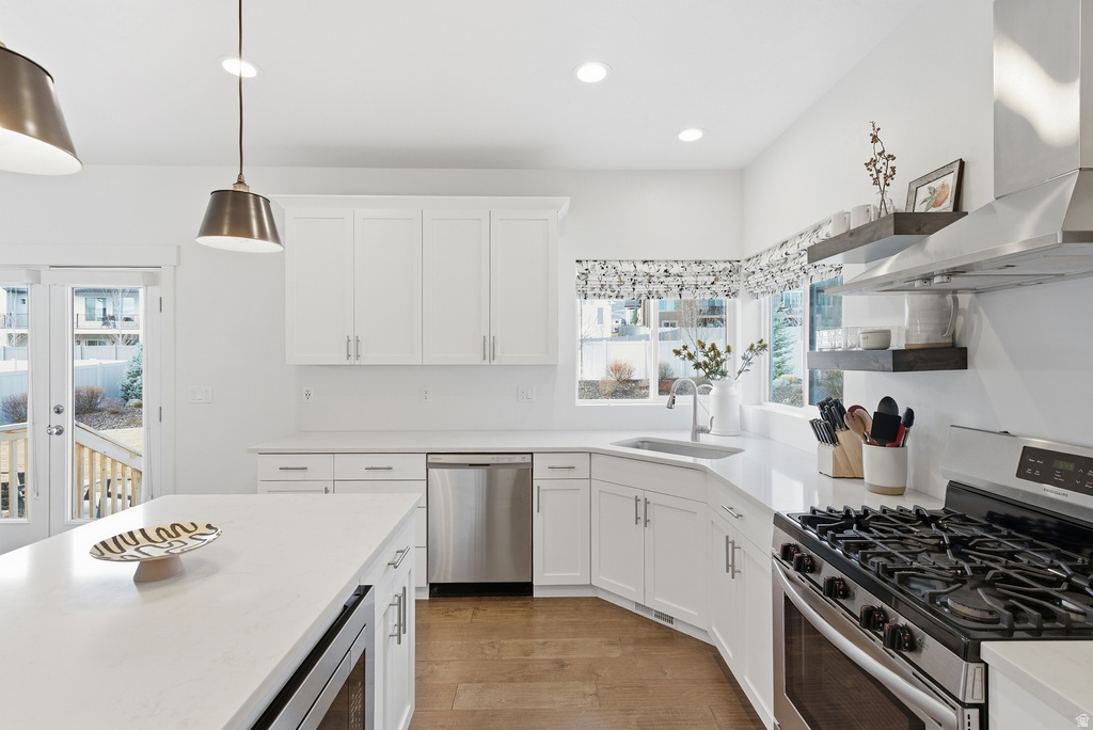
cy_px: 365
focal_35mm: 16
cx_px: 546
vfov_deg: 73.8
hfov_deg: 96.7
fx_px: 486
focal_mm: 16
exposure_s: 1/13
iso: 100
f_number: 8
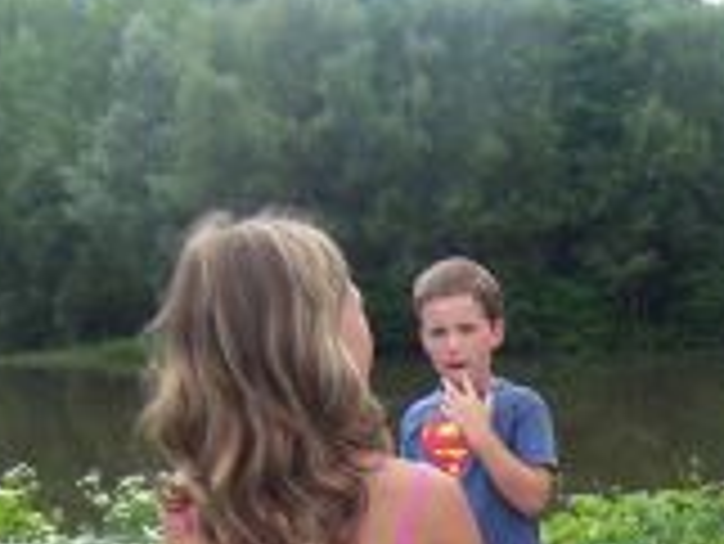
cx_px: 767
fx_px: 1591
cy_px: 728
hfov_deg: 24.2
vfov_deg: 18.0
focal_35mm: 76
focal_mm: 3.8
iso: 64
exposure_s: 1/320
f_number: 2.8
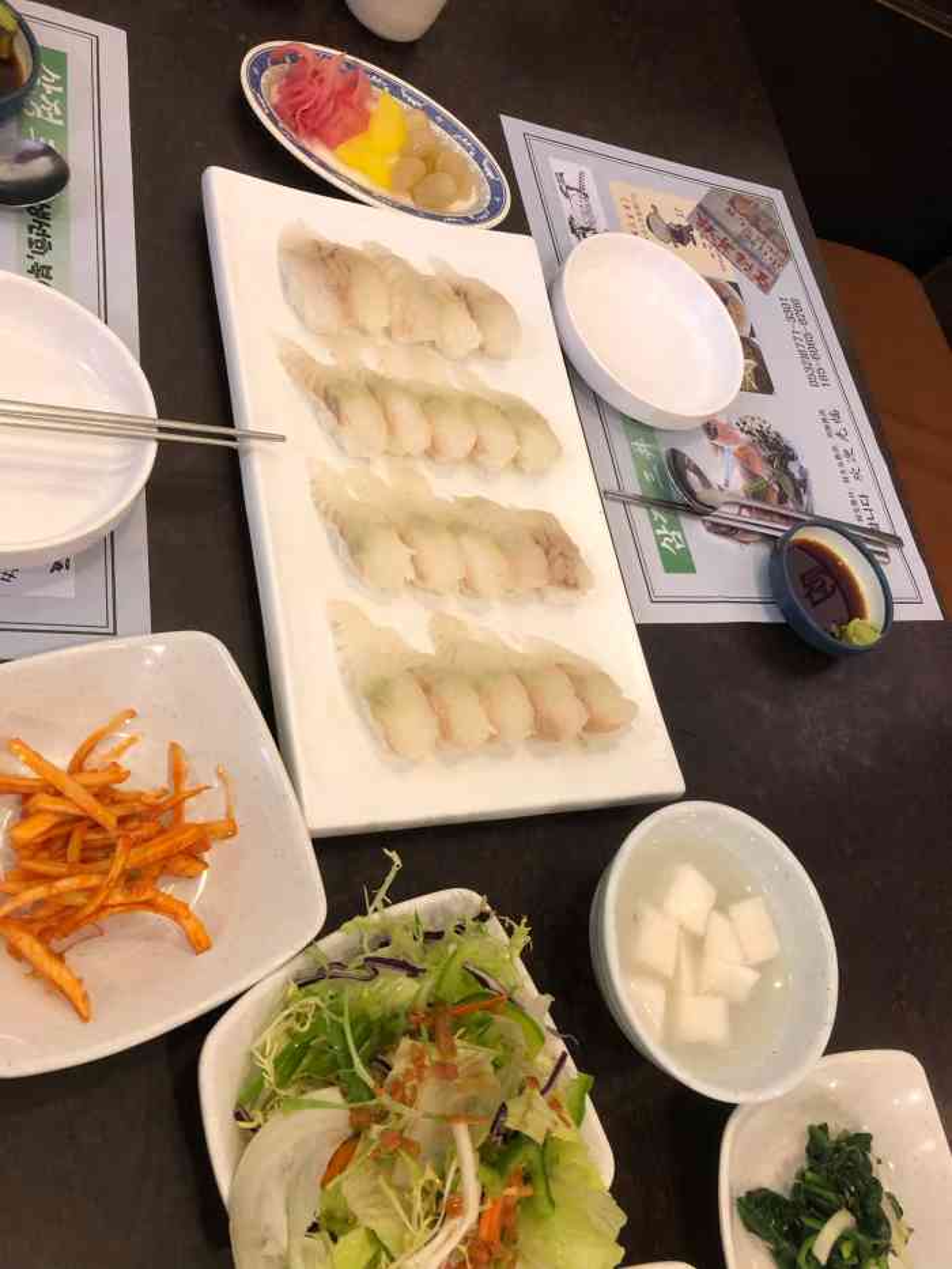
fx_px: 1026
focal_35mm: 28
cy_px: 634
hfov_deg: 49.8
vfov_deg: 63.4
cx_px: 476
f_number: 1.8
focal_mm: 3.99
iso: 64
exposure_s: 1/17
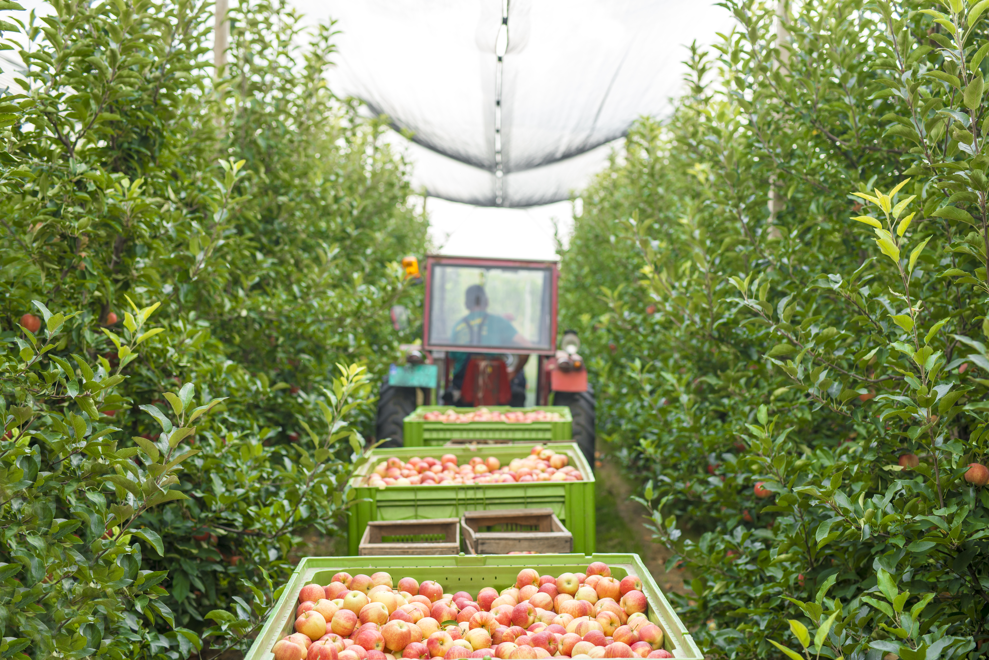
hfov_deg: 39.6
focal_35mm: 50
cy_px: 330
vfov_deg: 27.0
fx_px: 1374
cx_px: 494
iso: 160
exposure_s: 1/640
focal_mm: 50
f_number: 2.8
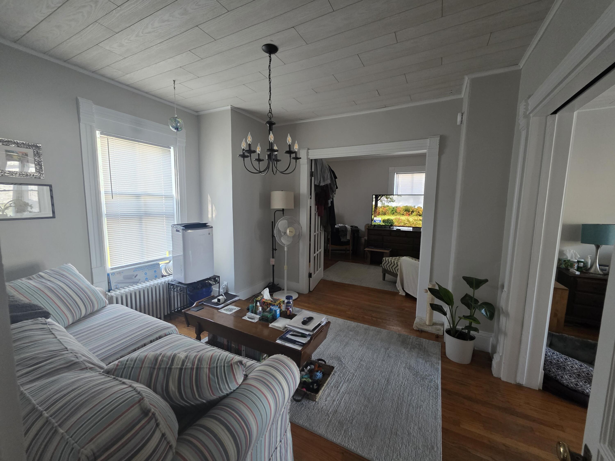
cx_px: 308
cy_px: 230
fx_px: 231
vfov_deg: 89.9
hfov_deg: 106.2
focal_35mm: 13
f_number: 1.9
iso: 500
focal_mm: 2.2
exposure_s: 1/60
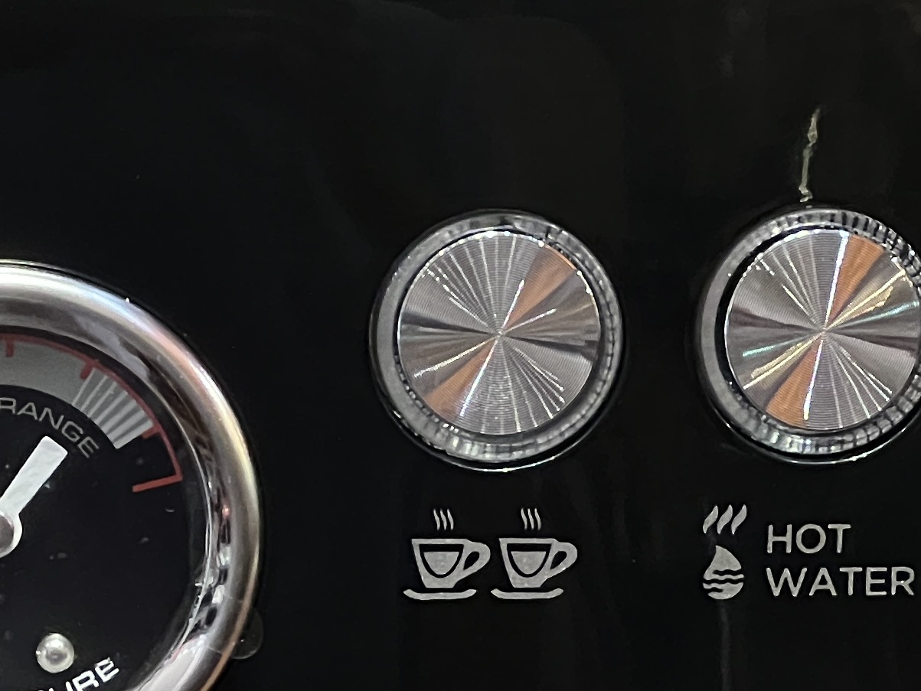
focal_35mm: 258
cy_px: 318
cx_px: -62
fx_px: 6866
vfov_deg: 5.8
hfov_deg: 7.6
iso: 400
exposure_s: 1/50
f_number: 2.8
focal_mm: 9
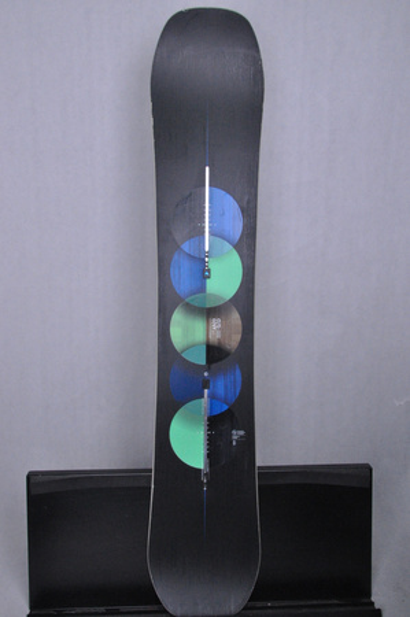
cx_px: 205
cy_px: 308
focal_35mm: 36
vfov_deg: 53.2
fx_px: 616
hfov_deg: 36.8
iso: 3200
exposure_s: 1/125
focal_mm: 24
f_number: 11
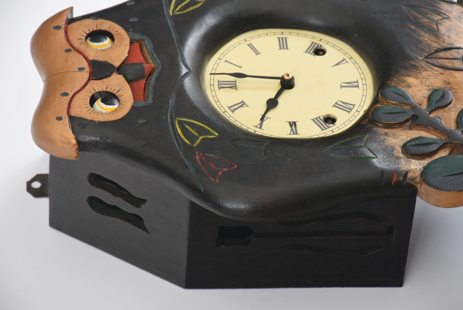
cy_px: 155
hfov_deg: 9.8
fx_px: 2703
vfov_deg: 6.6
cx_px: 232
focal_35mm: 210
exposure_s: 1/160
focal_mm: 140
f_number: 9
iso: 200
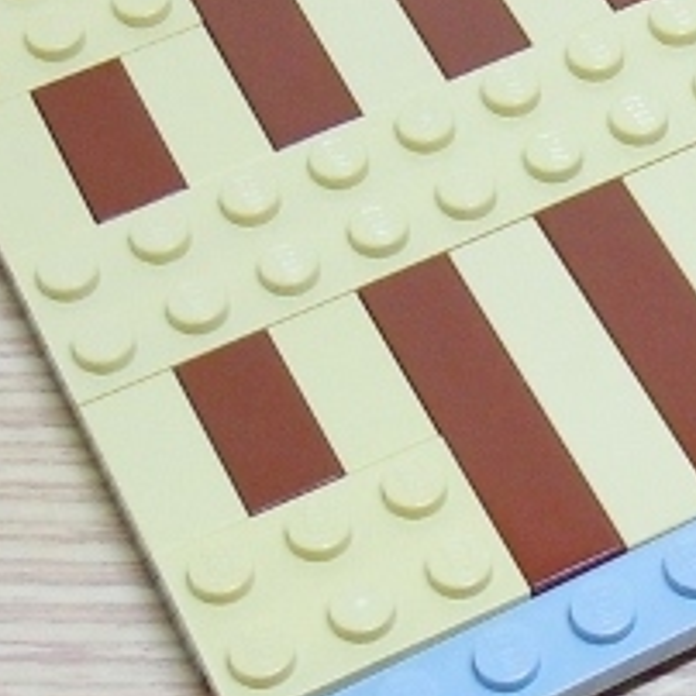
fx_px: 2047
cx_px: 618
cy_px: 176
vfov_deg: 19.2
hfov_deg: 19.0
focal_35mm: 90
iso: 200
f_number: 3.5
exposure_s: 1/25
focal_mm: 5.4
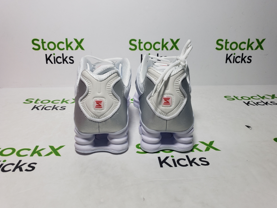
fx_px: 208
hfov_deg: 67.3
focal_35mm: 26
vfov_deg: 53.1
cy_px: 104
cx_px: 138
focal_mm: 4.3
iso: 50
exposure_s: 1/567
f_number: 1.5
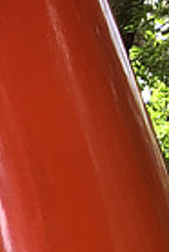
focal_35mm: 173
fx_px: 1215
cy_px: 221
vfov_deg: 11.8
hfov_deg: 6.6
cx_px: -480
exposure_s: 1/60
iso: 32
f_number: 2.2
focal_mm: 4.15
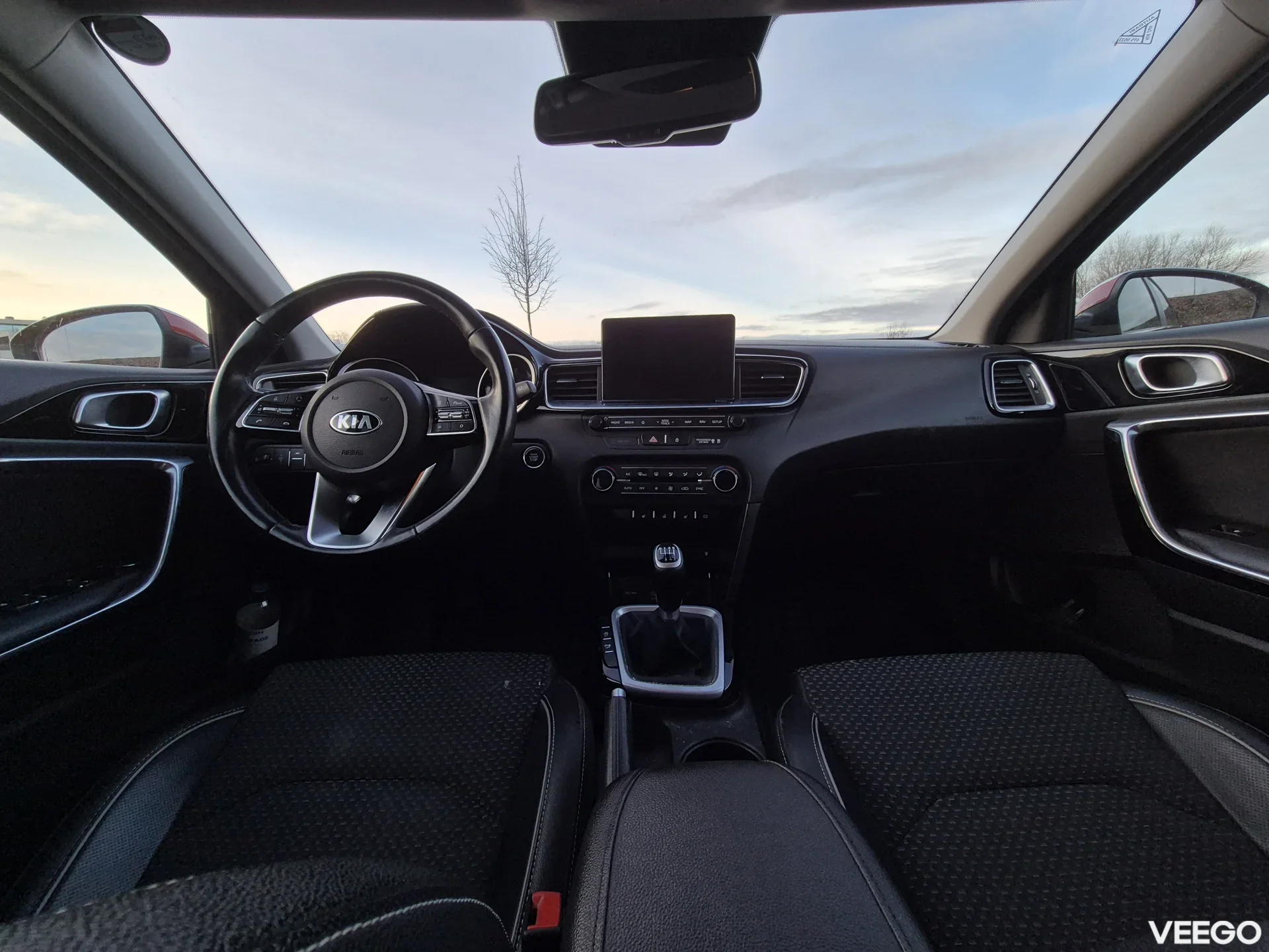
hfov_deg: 106.2
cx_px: 634
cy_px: 476
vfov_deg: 89.9
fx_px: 477
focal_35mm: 13
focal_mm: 2.2
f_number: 2.2
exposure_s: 1/334
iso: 50
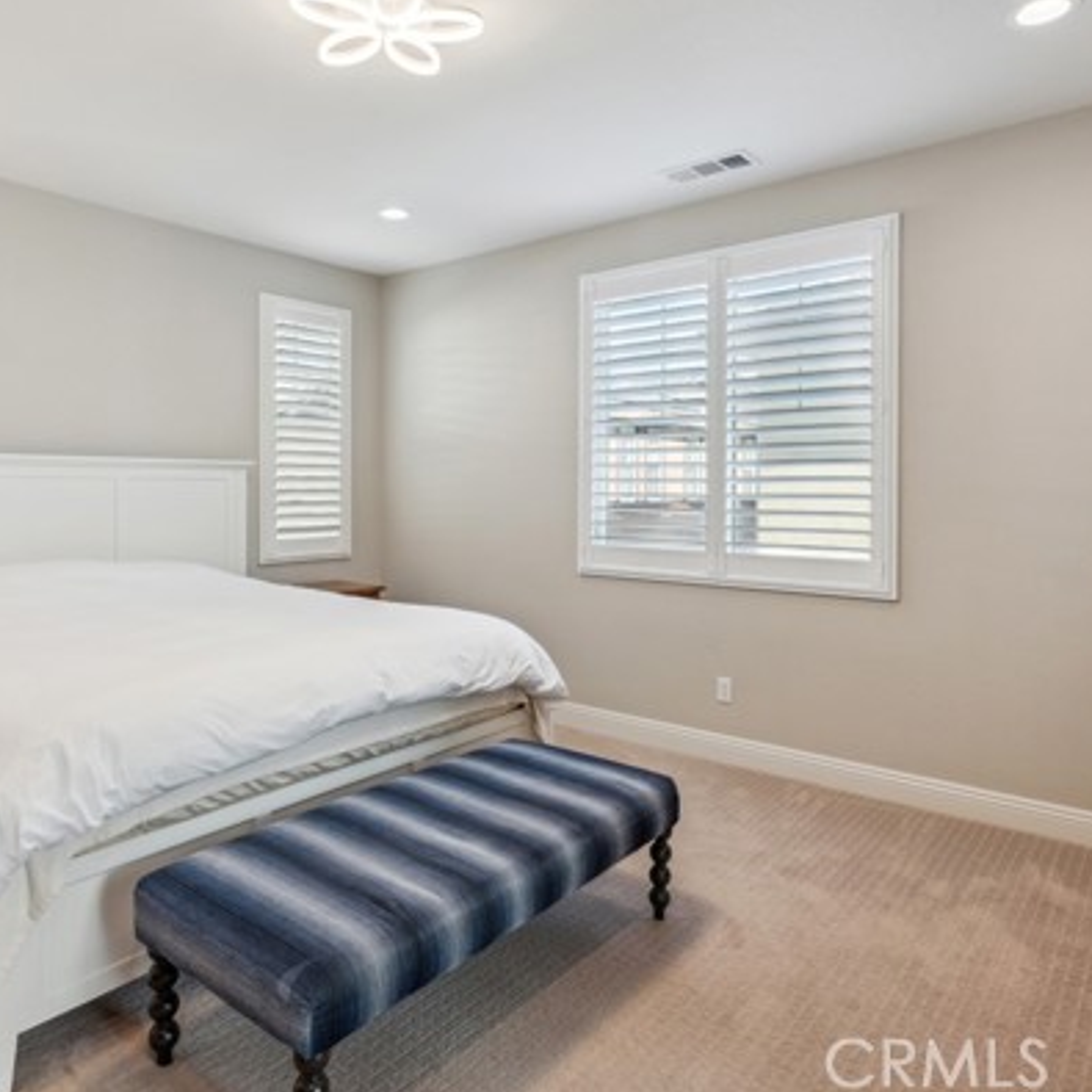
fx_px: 785
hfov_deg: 69.5
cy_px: 514
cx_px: 506
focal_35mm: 22
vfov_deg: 69.6
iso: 100
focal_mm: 16
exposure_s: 1/10
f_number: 8
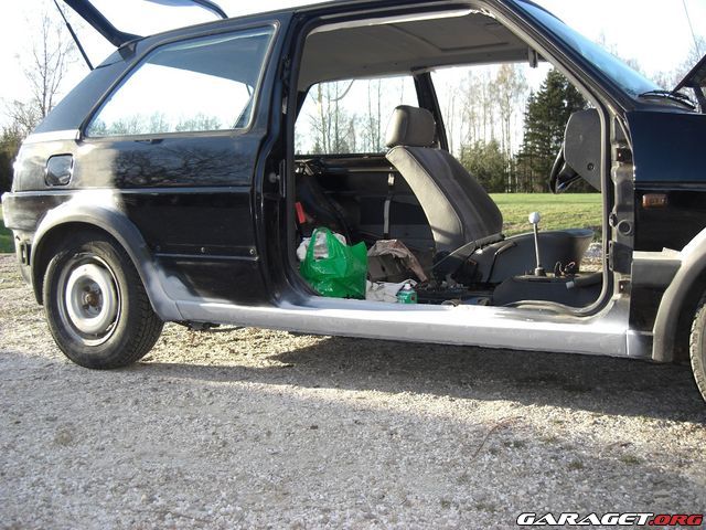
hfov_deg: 49.0
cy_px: 265
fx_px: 775
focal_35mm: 38
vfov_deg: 37.7
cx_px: 353
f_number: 2.8
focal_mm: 7.9
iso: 80
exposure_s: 1/200
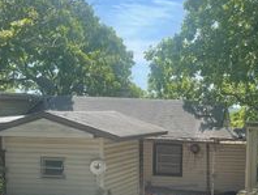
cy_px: 167
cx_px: 216
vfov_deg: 22.9
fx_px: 470
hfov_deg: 29.8
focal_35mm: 63
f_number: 1.6
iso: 32
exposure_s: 1/2488
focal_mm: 5.1
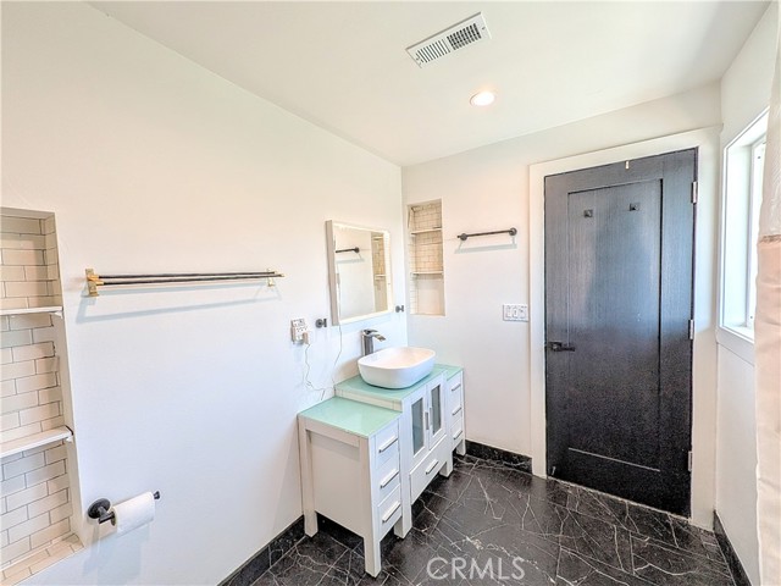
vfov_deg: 89.9
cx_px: 390
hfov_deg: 106.2
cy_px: 293
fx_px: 293
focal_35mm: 13
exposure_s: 1/60
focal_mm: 1.54
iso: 54
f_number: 2.2
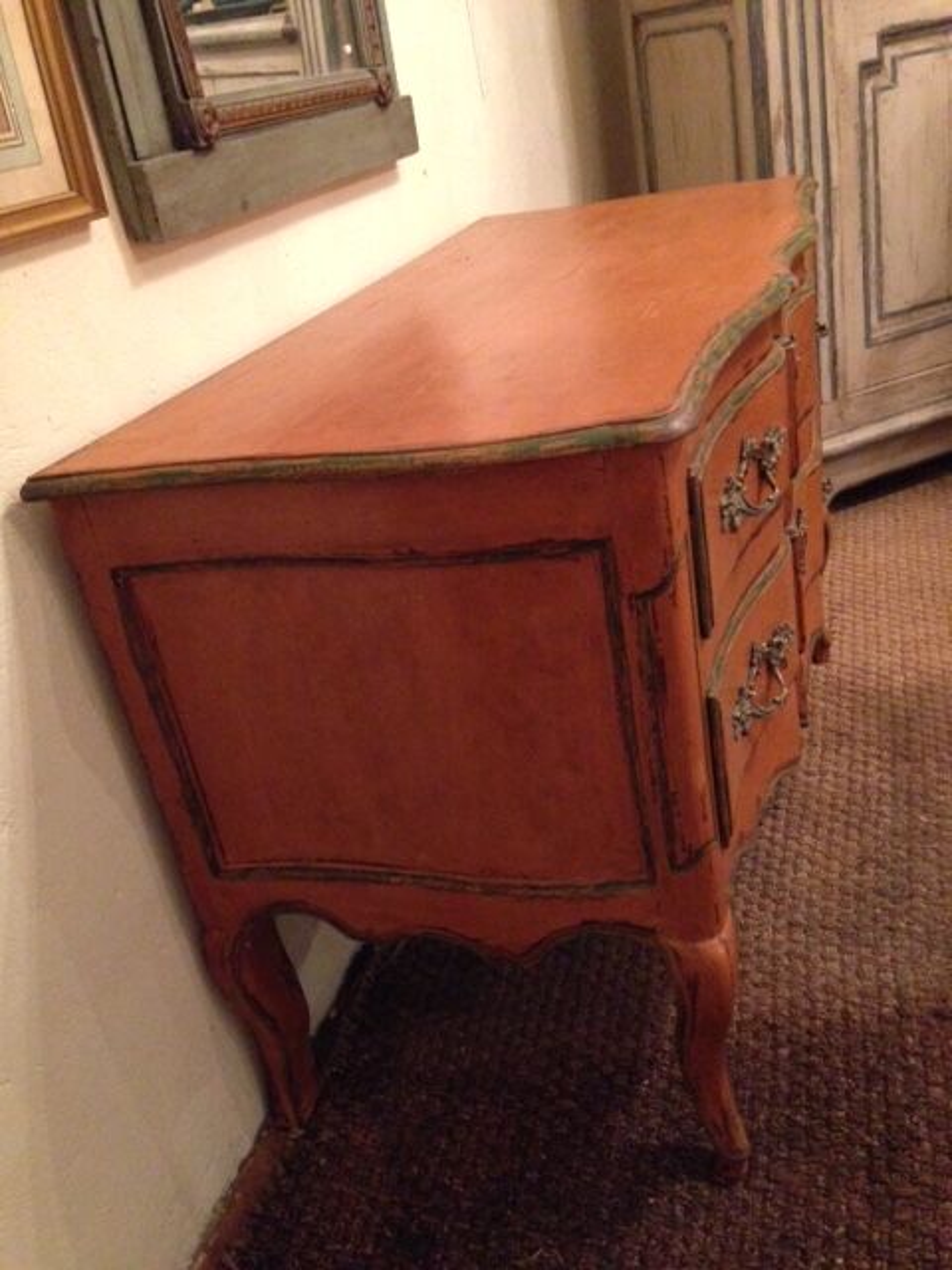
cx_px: 476
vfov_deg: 55.4
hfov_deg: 42.9
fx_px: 1210
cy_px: 635
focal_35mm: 33
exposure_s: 1/17
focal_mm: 4.12
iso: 640
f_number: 2.4
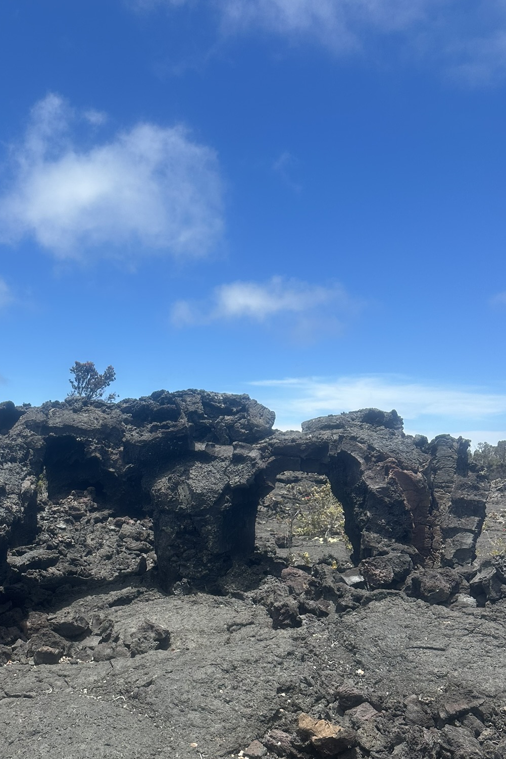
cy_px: 484
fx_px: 717
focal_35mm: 34
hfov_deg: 38.1
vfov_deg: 55.0
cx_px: 138
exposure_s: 1/3597
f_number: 1.78
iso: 80
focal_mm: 6.86
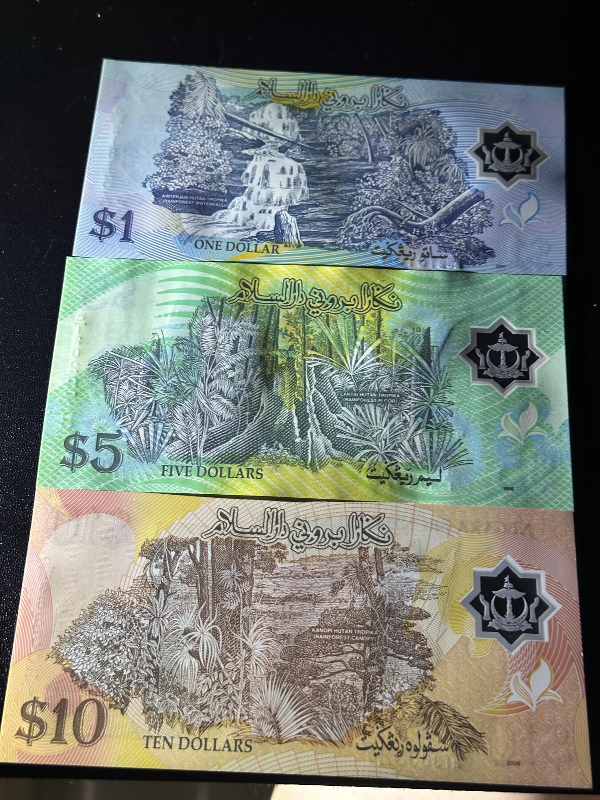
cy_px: 400
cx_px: 300
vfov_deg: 39.7
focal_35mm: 48
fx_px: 1109
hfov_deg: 30.3
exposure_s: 1/33
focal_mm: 6.86
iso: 200
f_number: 1.78
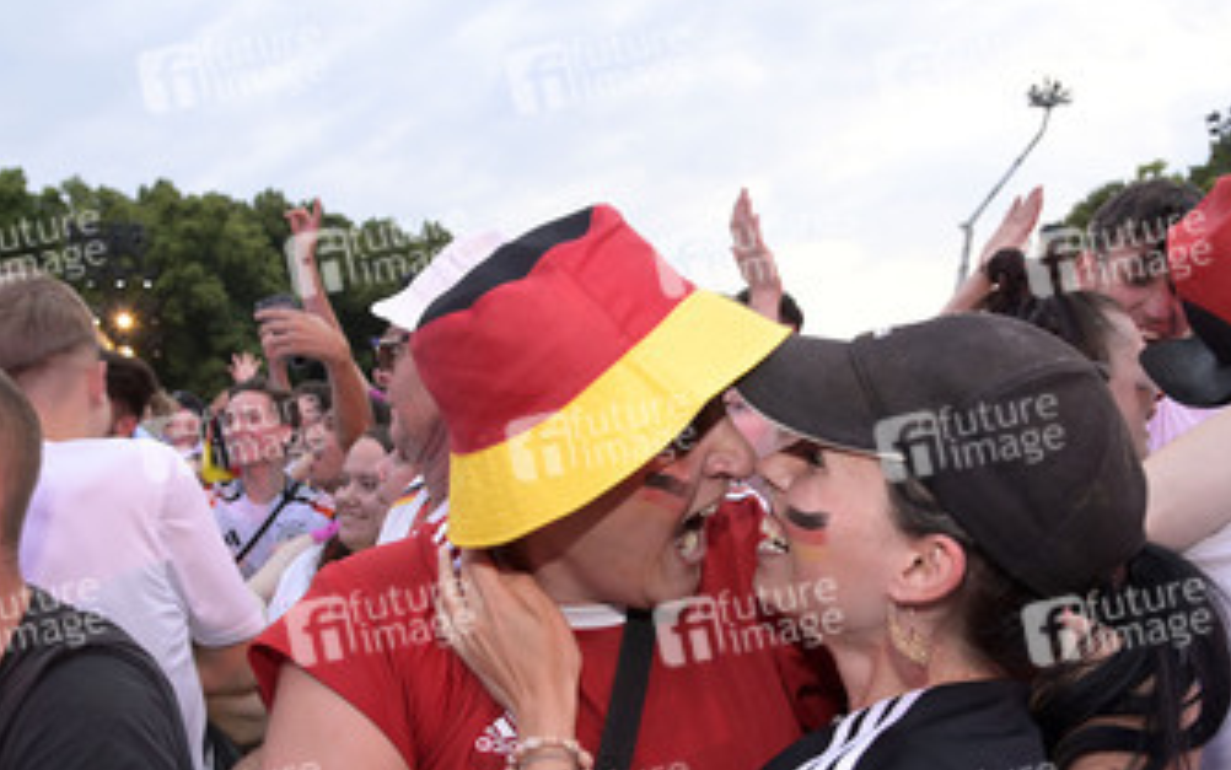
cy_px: 531
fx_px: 1107
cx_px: 651
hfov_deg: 58.1
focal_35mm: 33
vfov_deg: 37.8
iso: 1250
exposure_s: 1/125
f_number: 5
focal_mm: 24
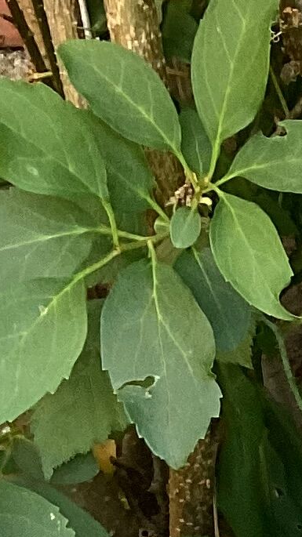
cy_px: 878
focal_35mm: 161
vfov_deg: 12.5
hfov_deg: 6.9
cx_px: 866
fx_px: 2293
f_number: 2.4
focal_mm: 3.3
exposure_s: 1/100
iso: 80
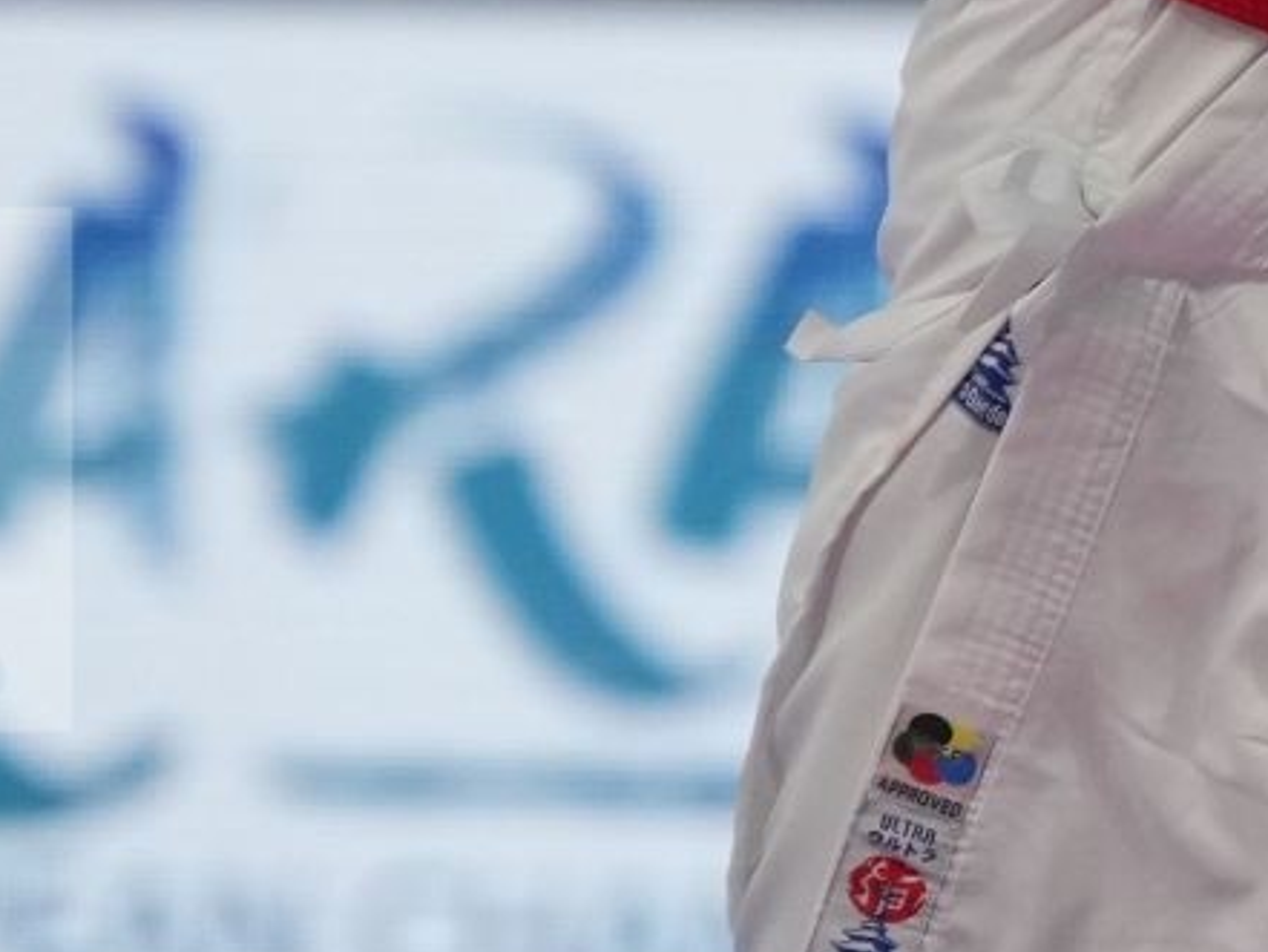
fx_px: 32793
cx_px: 1754
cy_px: -552
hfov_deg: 2.2
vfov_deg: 1.7
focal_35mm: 895
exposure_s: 1/1000
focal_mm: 152
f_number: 2.8
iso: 2000
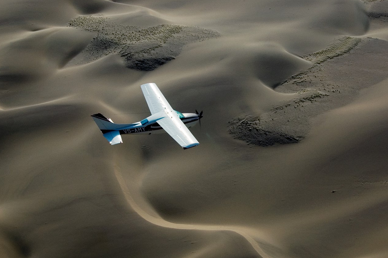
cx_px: 202
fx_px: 646
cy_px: 132
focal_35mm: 60
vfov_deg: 22.6
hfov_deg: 33.4
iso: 200
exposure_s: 1/1250
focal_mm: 28
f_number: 8
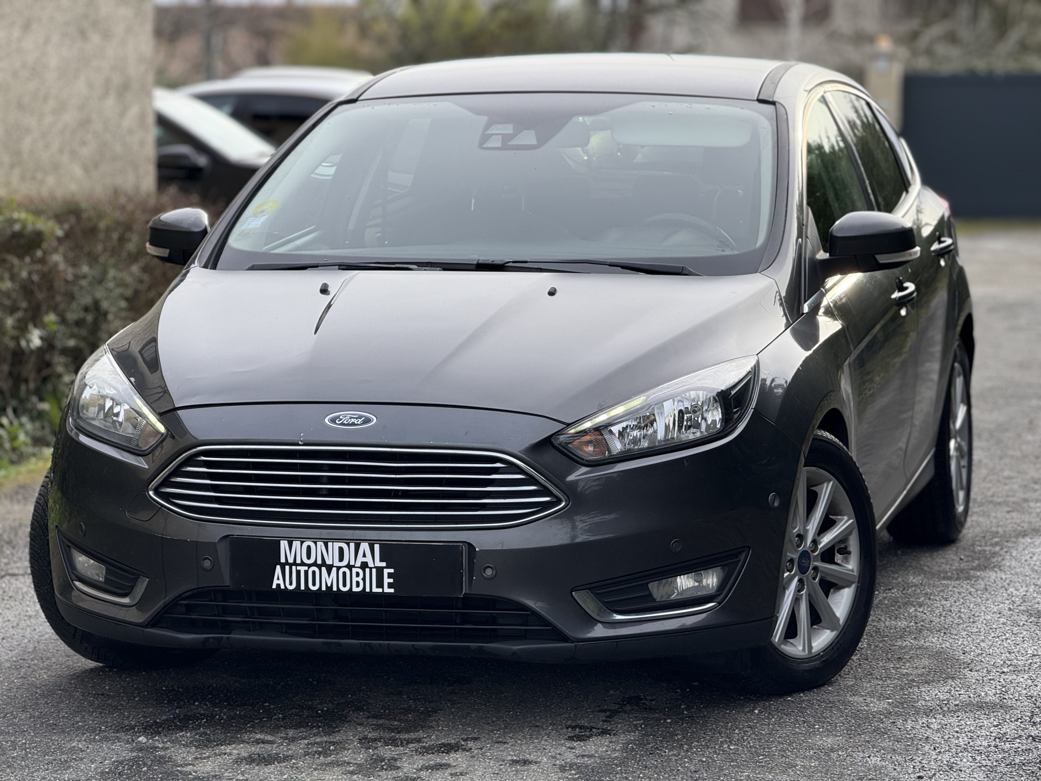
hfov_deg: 16.4
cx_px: 520
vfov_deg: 12.3
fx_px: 3609
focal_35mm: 120
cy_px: 390
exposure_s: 1/389
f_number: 2.8
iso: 50
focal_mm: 15.66
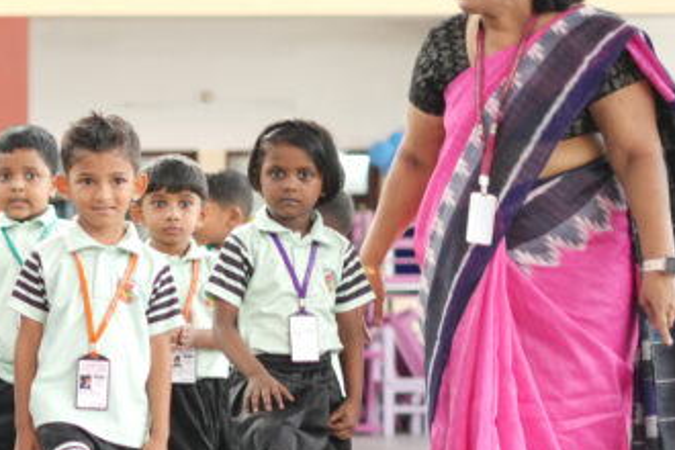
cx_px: -333
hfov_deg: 12.6
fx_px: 2906
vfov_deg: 8.8
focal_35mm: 155
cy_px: 439
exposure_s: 1/400
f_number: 1.8
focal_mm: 50
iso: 500
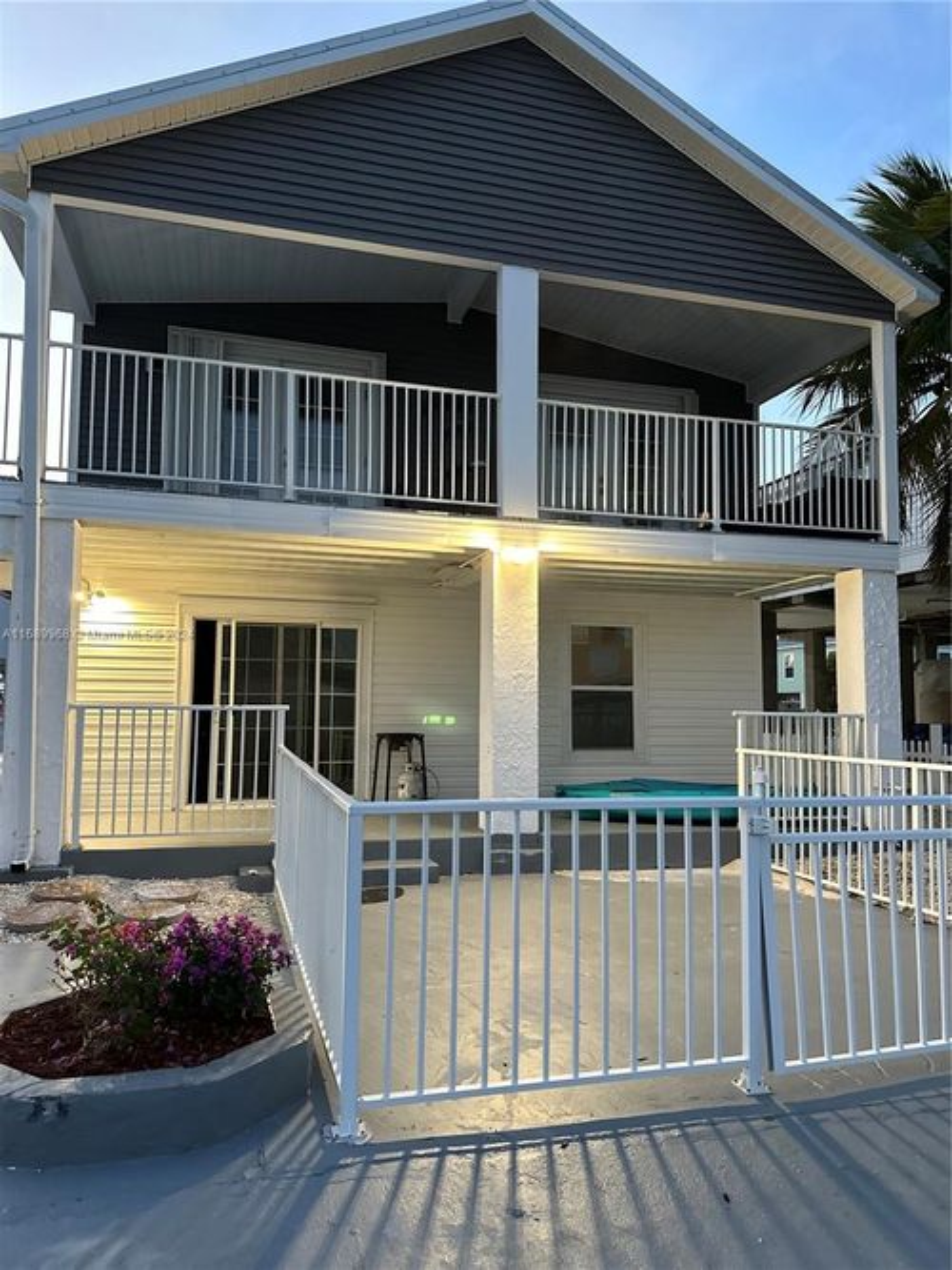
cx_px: 476
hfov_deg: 56.8
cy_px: 635
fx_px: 880
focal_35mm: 24
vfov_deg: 71.6
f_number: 1.78
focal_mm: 6.86
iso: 640
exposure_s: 1/60
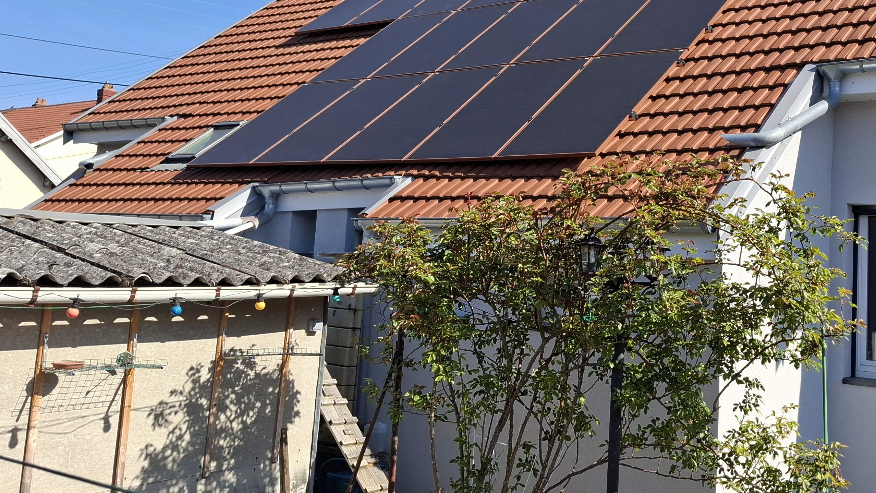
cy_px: 143
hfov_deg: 49.4
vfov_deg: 29.4
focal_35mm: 40
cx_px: 597
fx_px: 929
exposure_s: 1/1672
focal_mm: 5.54
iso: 50
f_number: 1.8
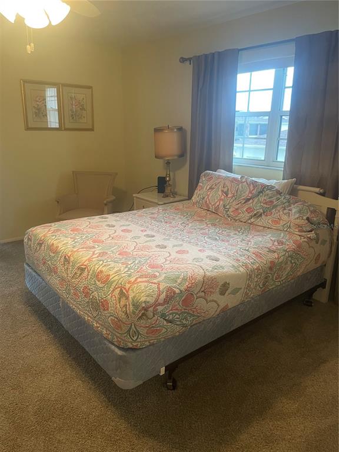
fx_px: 339
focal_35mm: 26
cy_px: 226
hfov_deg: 53.1
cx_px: 170
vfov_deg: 67.3
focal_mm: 4.2
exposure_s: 1/60
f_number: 1.6
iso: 250
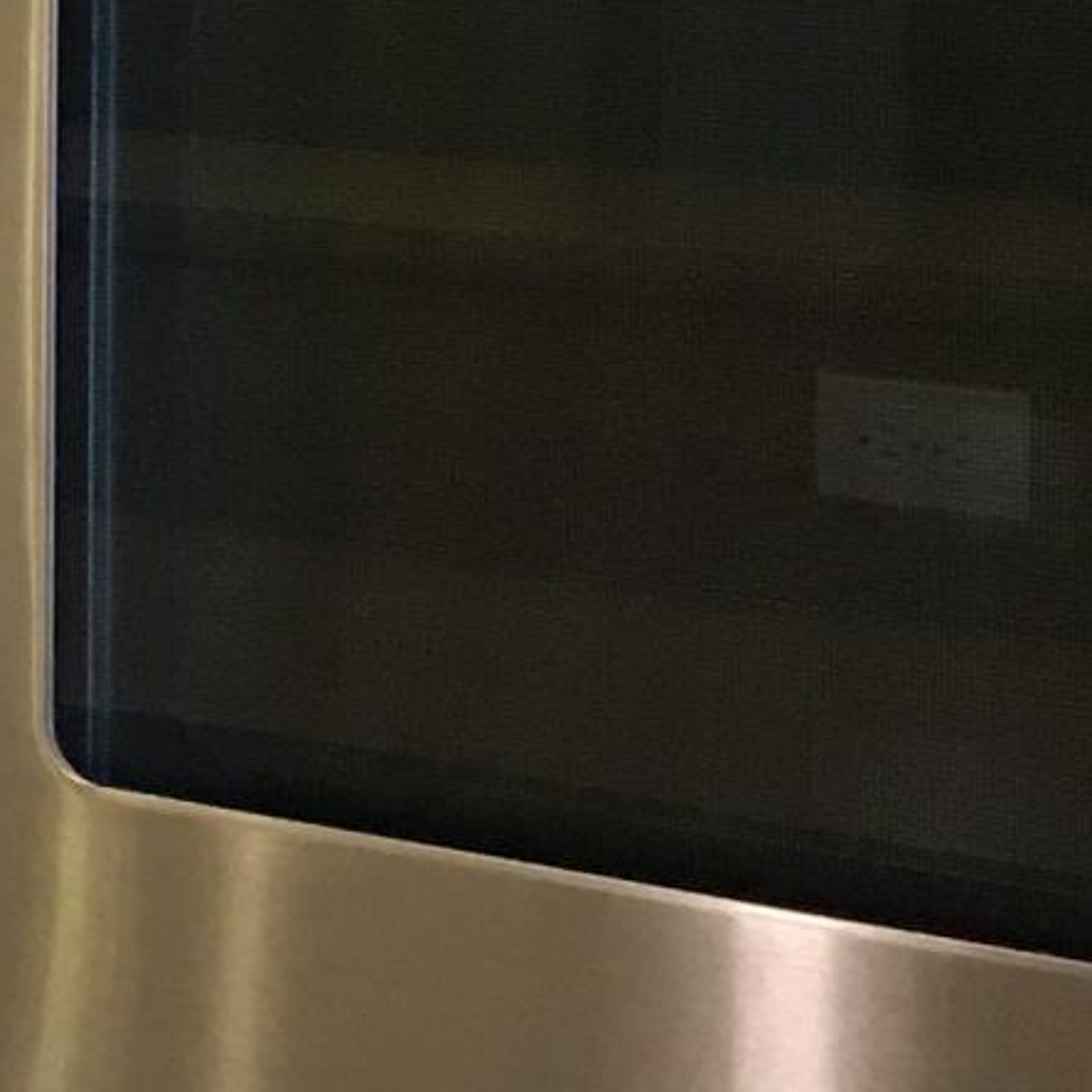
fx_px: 6174
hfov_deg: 8.8
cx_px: -1827
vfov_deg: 9.9
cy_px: -371
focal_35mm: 173
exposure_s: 1/15
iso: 80
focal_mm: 4.15
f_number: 2.2
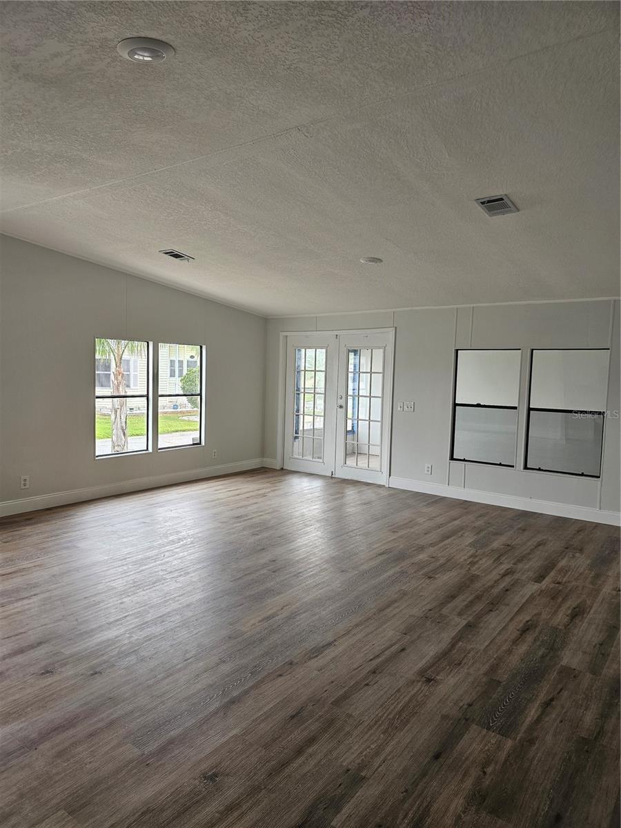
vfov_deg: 73.9
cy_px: 414
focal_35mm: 23
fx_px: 550
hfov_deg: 58.9
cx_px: 310
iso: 125
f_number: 1.7
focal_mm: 6.3
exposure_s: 1/207
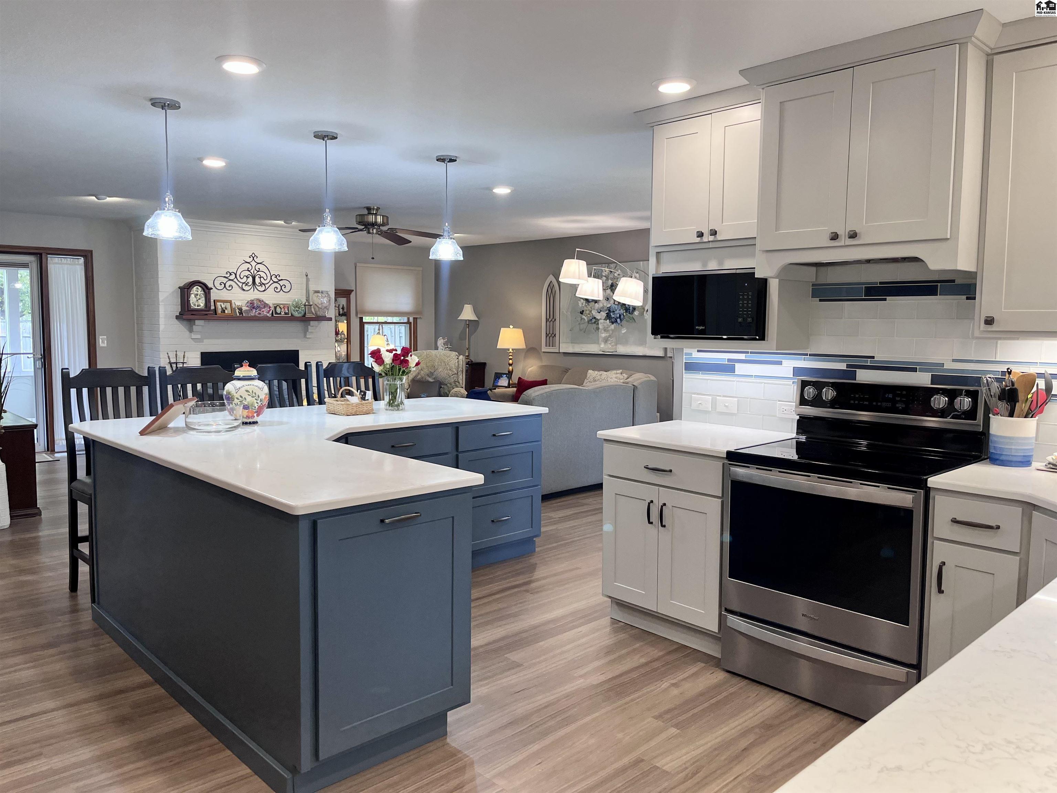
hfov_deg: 67.3
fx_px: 794
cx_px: 528
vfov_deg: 53.1
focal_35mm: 26
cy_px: 396
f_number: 1.6
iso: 100
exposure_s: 1/120
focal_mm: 5.1
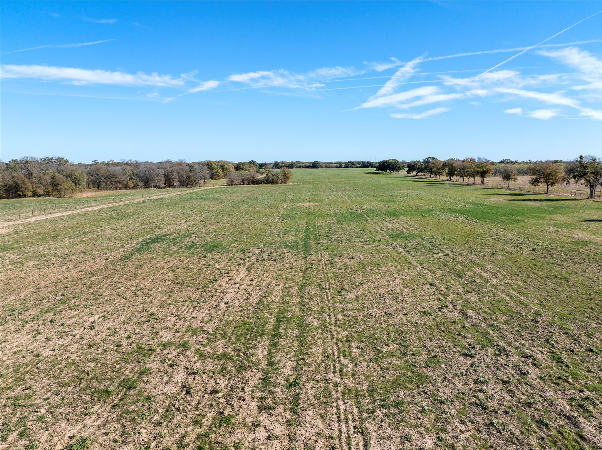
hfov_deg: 71.6
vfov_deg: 56.8
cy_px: 225
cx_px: 301
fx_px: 417
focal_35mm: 24
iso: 100
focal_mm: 12.29
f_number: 2.8
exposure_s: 1/1600
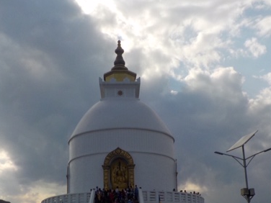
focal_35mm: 51
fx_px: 399
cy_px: 156
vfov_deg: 28.1
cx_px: 128
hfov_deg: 37.5
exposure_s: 1/1600
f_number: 3.3
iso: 125
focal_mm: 4.1
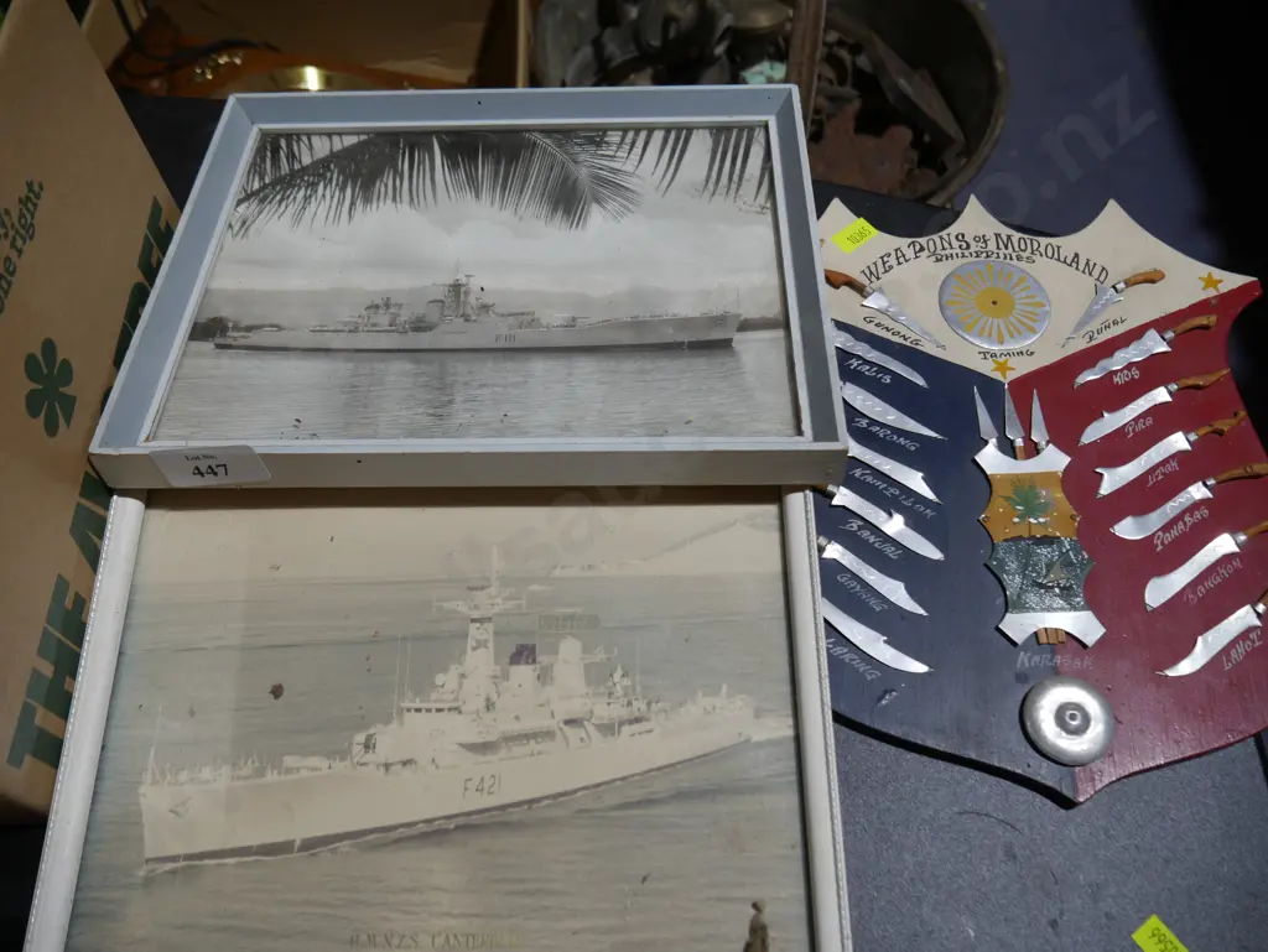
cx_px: 634
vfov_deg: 49.8
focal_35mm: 28
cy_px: 476
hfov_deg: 63.4
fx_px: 1026
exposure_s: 1/125
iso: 200
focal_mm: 14
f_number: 4
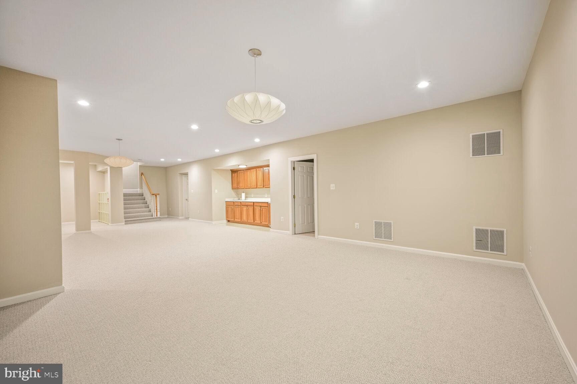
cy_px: 192
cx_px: 288
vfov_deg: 81.2
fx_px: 224
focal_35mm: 14
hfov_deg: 104.3
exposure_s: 1
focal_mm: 14
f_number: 9
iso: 200
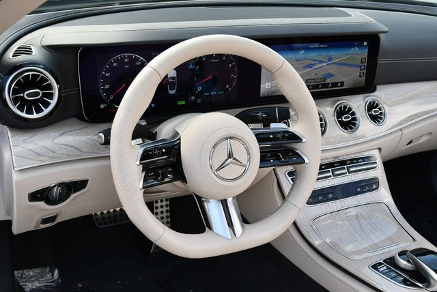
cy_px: 146
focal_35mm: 44
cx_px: 218
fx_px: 535
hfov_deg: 44.5
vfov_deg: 30.6
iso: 320
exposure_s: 1/250
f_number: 5.6
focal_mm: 22
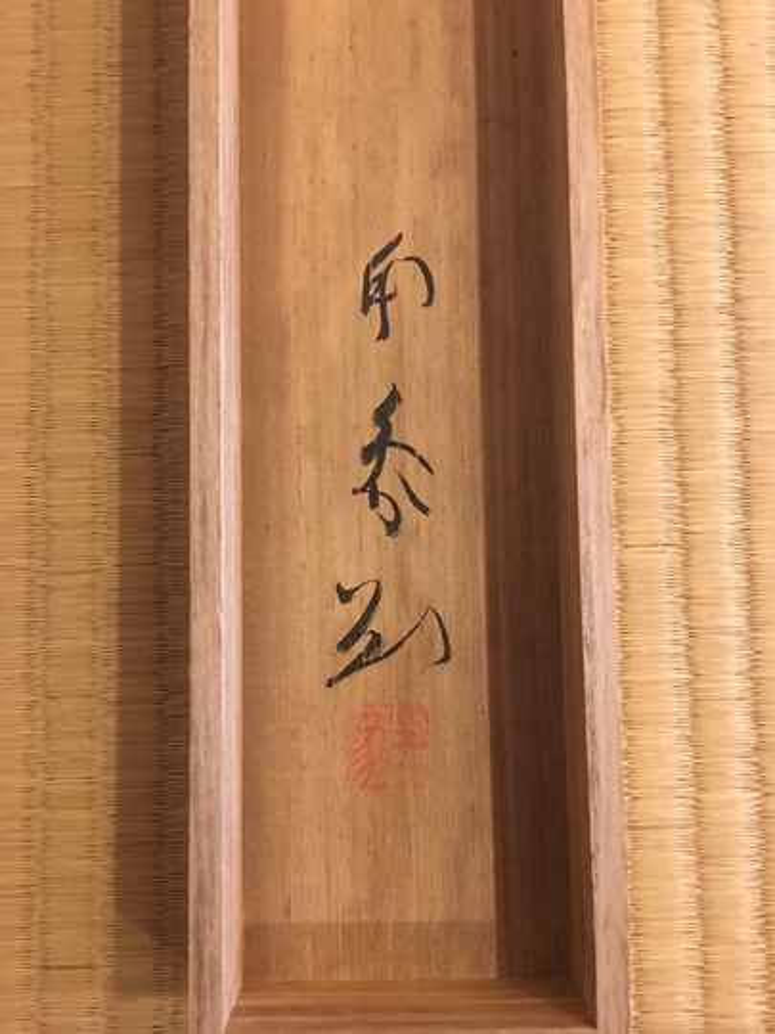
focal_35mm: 29
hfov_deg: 48.2
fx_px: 866
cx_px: 388
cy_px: 517
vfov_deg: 61.7
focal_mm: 4.15
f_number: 2.2
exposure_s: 1/4
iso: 125
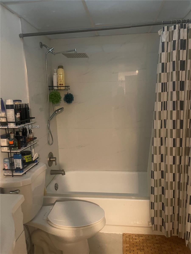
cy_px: 127
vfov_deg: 69.4
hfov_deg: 54.9
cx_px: 96
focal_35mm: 25
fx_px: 184
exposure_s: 1/30
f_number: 1.6
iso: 640
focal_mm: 5.1
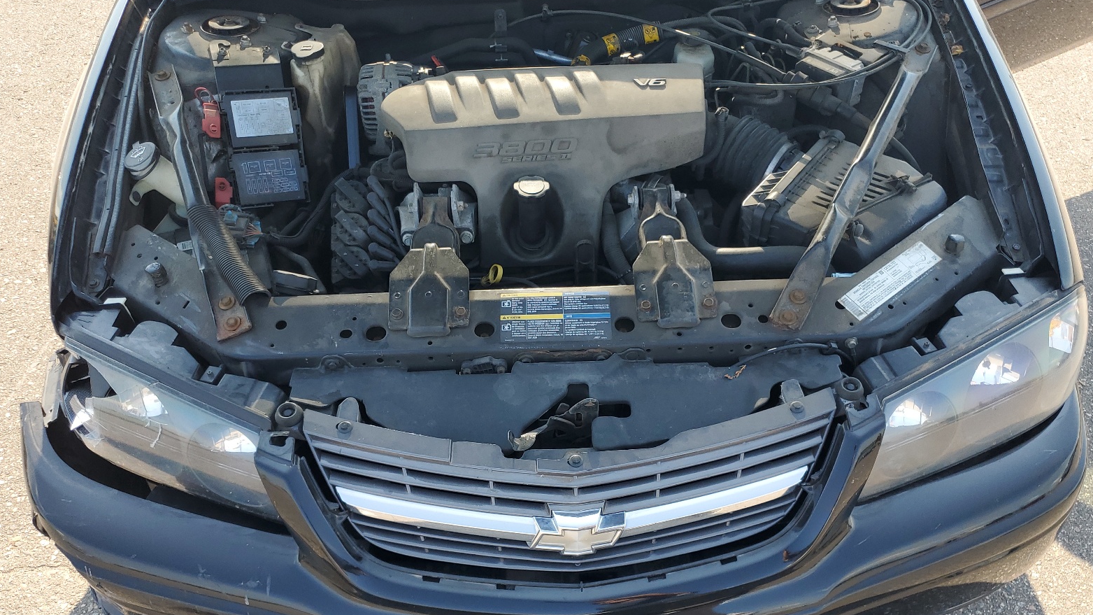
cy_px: 353
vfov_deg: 40.1
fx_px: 840
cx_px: 549
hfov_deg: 66.1
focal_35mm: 29
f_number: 1.5
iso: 50
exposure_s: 1/556
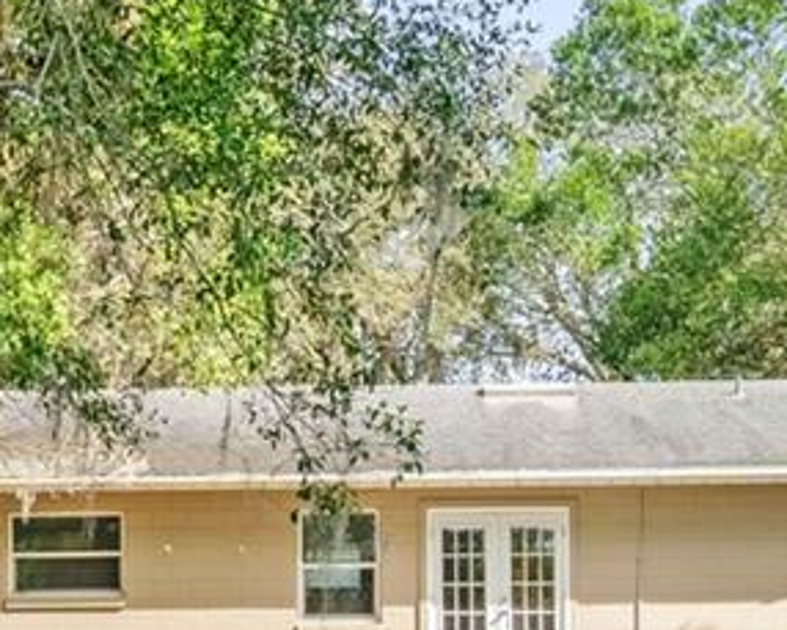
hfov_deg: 22.1
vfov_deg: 17.3
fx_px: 2018
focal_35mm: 87
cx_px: 349
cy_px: 636
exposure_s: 1/2500
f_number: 9
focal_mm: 11
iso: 250
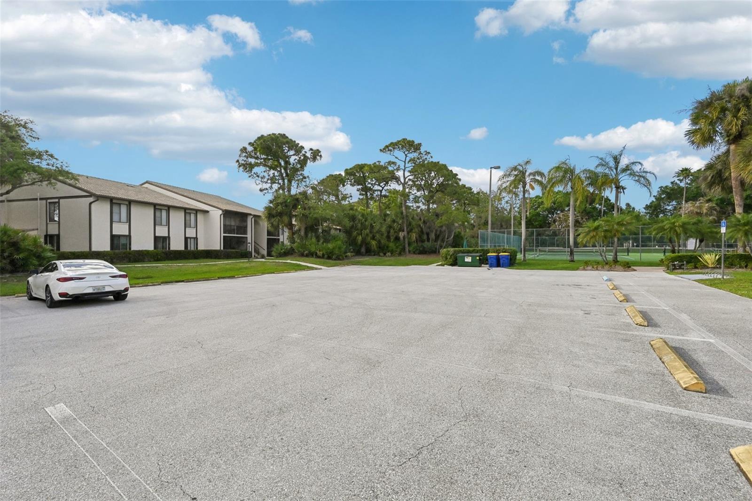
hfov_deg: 100.4
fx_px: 313
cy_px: 250
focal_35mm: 15
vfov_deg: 77.3
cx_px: 376
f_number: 11
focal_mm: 15
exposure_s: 1/3200
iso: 2500
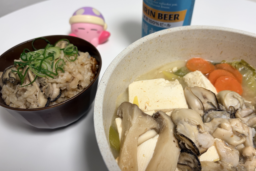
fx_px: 213
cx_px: 136
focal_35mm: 30
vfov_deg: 43.6
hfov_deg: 61.9
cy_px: 80
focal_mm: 5.96
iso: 80
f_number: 1.6
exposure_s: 1/60
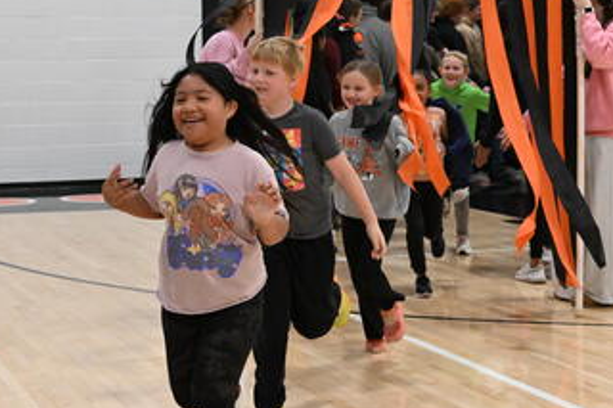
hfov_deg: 23.2
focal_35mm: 88
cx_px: 347
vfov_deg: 15.5
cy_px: 125
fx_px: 1493
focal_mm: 39
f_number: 4.8
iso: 8000
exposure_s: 1/500
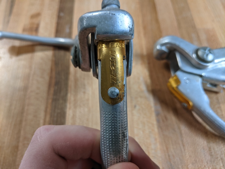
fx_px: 175
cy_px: 84
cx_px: 112
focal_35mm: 27
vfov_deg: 51.4
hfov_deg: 65.3
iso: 102
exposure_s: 1/24
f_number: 1.8
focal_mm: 4.44
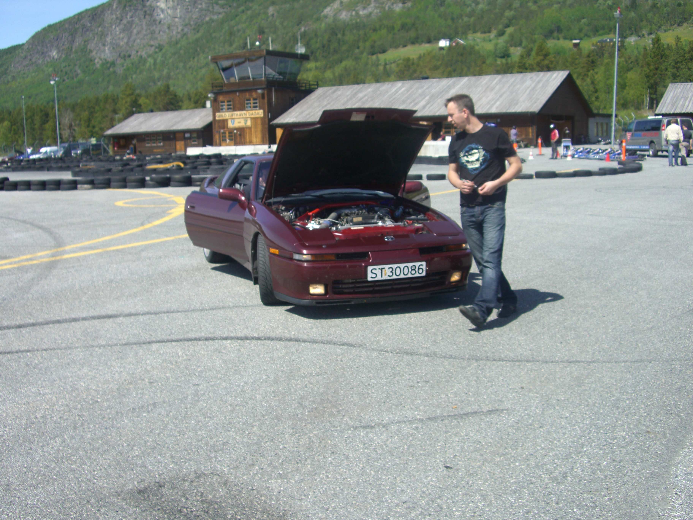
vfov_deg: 37.7
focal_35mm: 38
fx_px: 761
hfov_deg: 49.0
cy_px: 260
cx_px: 346
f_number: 5.6
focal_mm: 7.9
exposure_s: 1/200
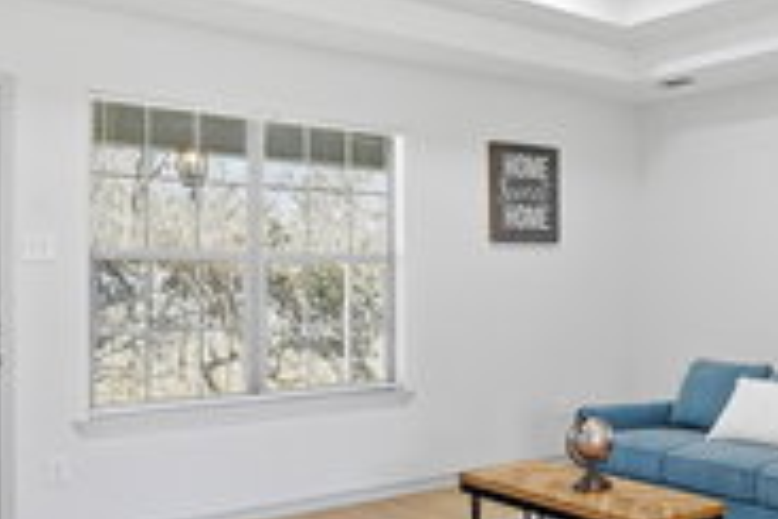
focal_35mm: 42
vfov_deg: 31.8
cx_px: 667
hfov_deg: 43.3
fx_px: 908
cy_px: 300
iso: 500
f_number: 9
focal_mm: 15
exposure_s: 1/500
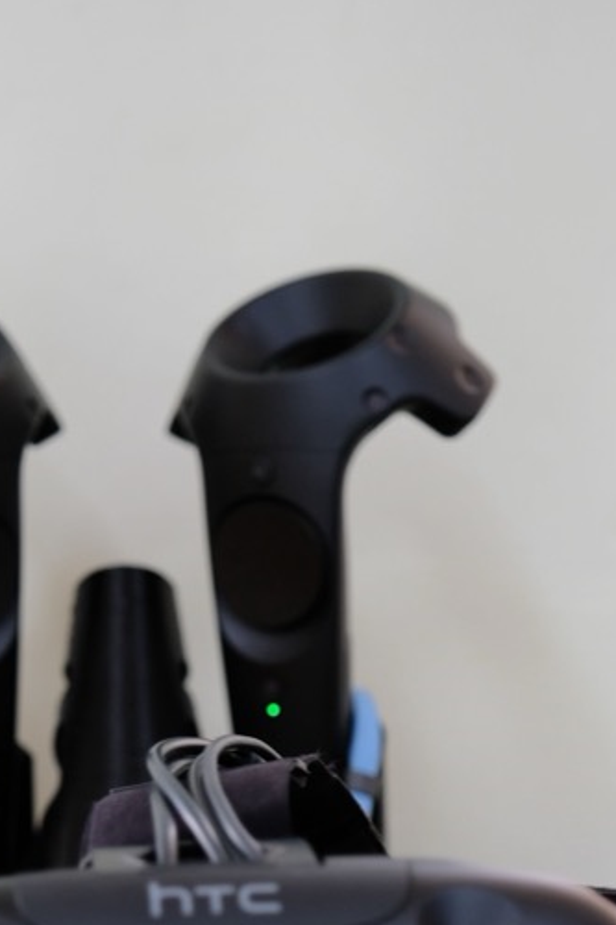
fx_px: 2620
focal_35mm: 102
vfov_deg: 19.5
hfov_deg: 13.4
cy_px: 918
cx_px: 146
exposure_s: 1/60
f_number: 2.8
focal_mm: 34.2
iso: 640
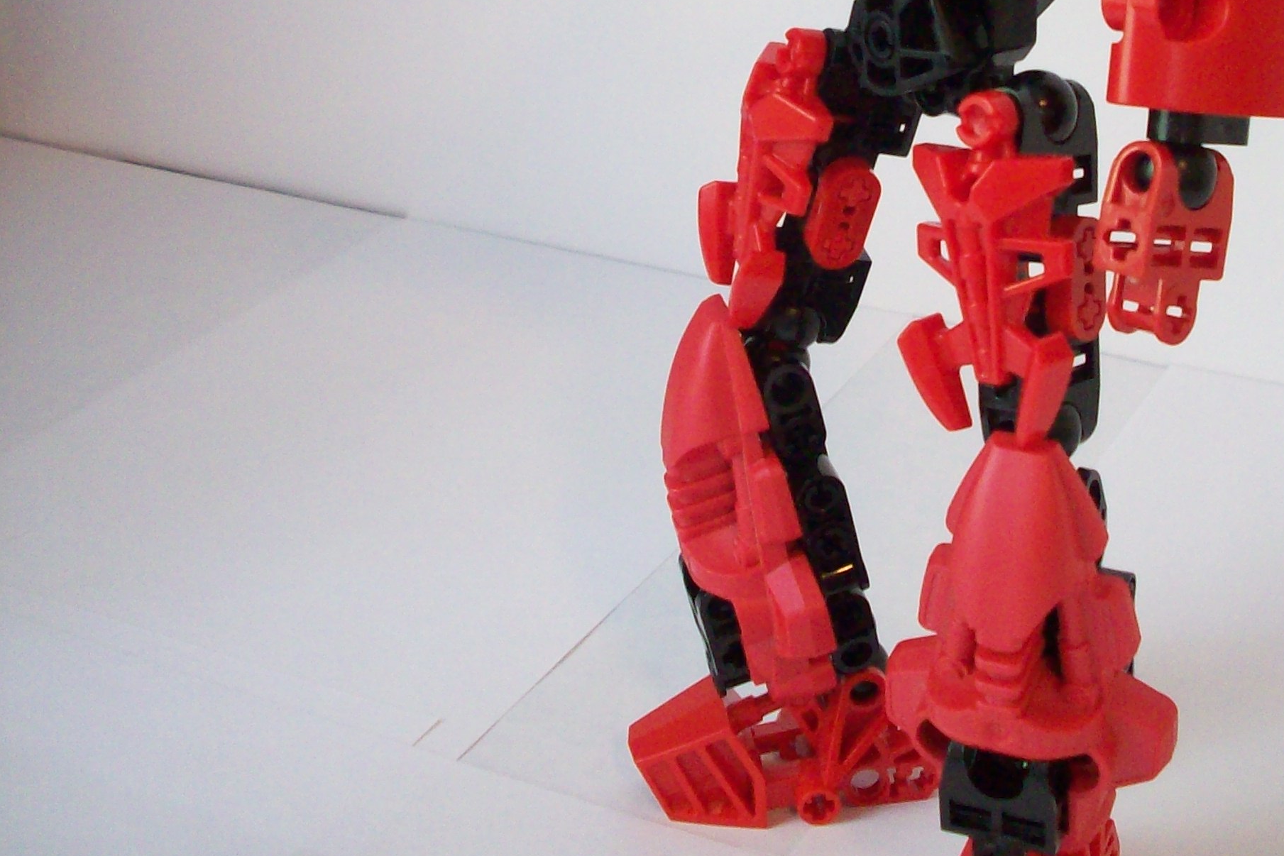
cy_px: 31
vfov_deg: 20.4
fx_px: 2318
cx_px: 813
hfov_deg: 30.8
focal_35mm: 65
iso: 160
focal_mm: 6.2
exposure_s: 1/11.7
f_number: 2.8
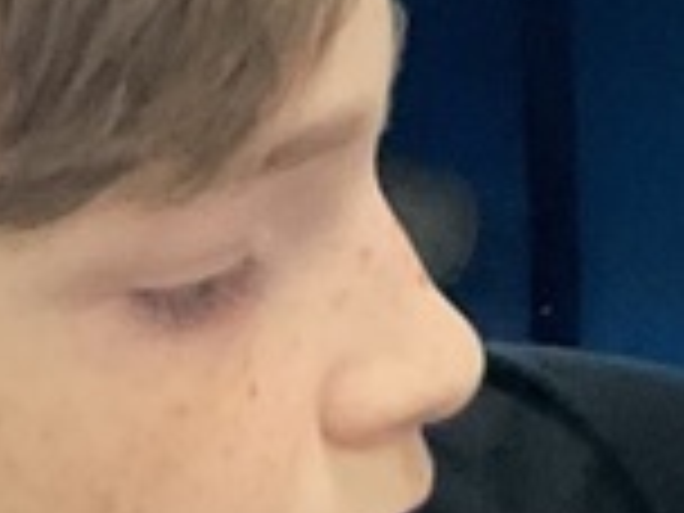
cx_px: 1818
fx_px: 3853
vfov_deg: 7.5
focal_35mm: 195
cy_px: -108
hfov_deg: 8.9
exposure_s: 1/60
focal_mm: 3
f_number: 1.8
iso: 200
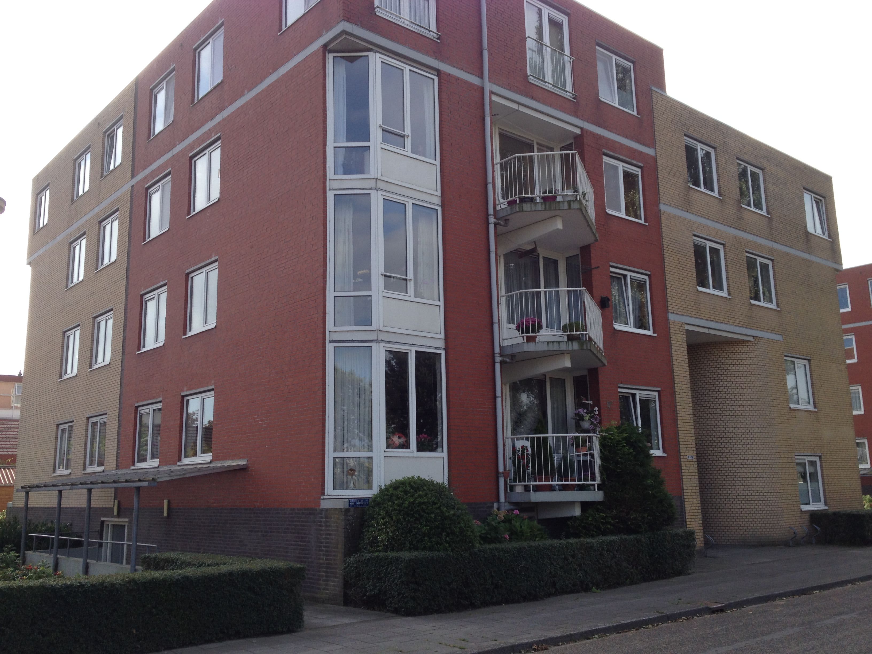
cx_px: 436
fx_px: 882
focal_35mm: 35
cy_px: 327
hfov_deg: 52.6
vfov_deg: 40.7
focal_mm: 4.3
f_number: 2.4
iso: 50
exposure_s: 1/849
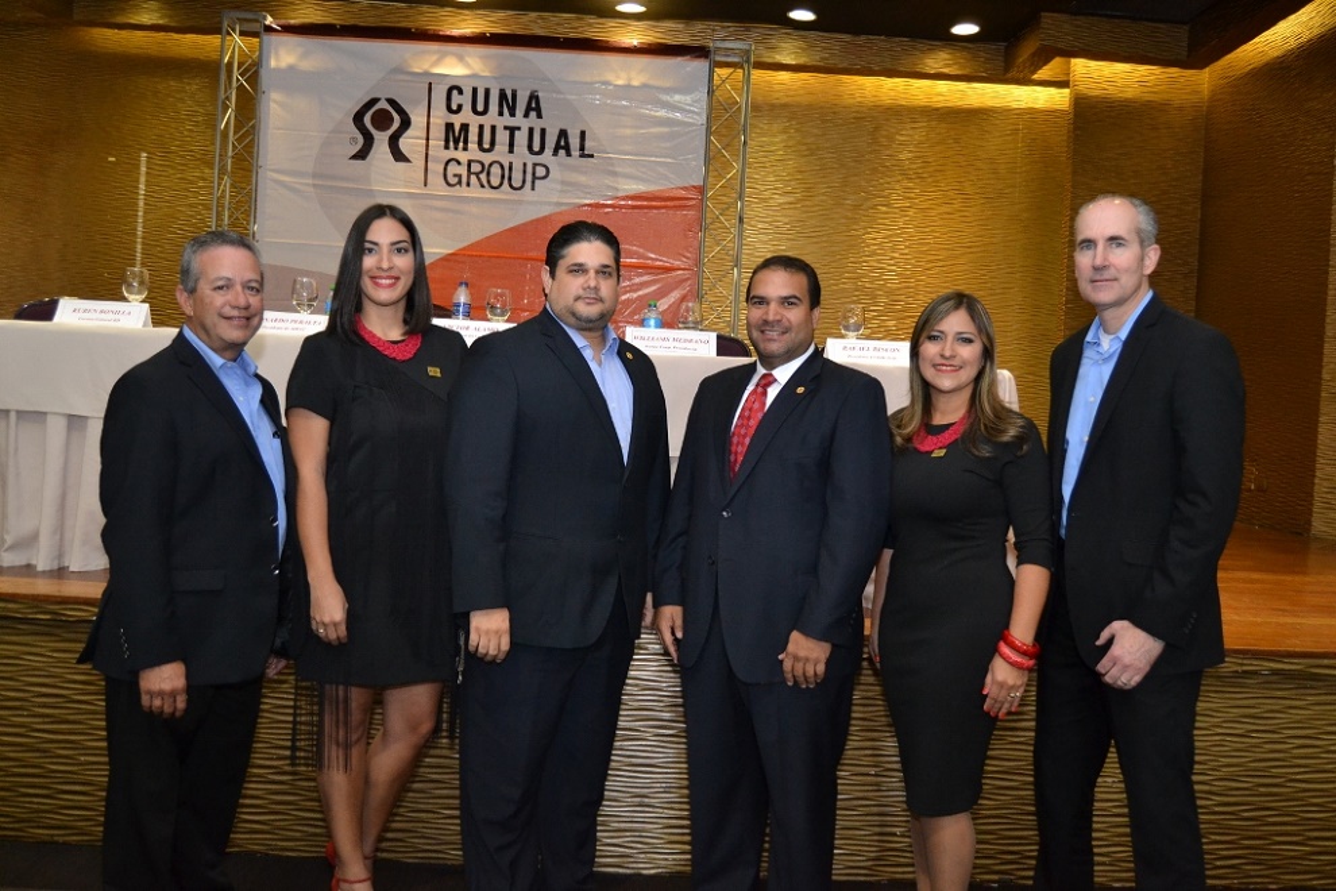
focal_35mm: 30
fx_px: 1113
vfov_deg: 43.6
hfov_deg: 61.9
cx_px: 668
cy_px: 446
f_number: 3.5
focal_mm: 20
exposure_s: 1/30
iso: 1600
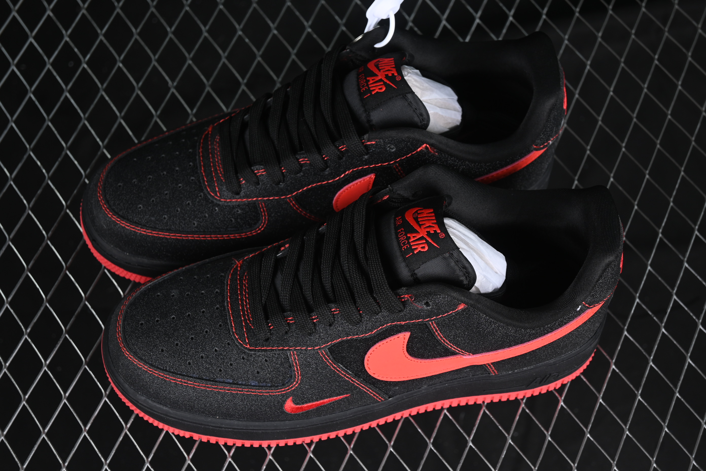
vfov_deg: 18.2
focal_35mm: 75
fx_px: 1471
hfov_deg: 27.0
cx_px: 353
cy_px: 236
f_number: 6.3
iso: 160
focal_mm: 50
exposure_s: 1/40
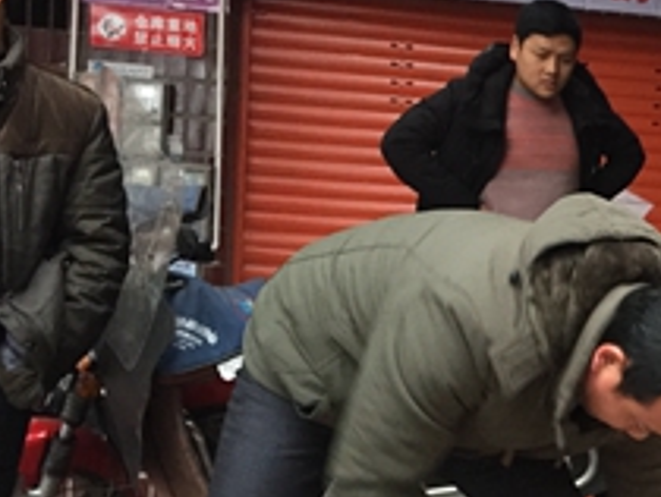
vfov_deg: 21.1
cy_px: 395
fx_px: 1319
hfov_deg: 25.8
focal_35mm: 69
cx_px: 749
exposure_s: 1/33
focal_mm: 4.15
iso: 250
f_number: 2.2
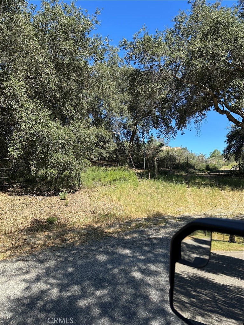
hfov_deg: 56.8
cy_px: 162
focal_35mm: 24
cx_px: 122
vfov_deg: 71.6
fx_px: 226
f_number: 1.78
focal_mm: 6.86
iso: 80
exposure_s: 1/1664
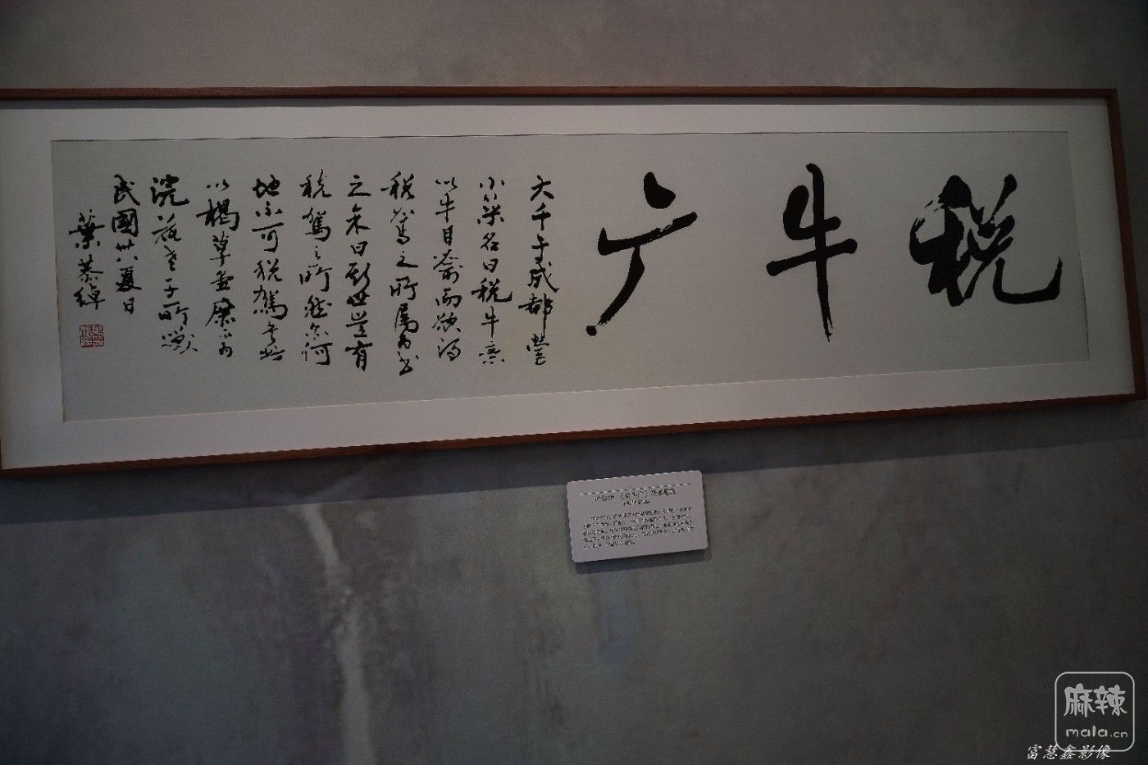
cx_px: 574
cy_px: 382
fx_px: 1020
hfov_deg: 58.7
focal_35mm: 32
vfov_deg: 41.1
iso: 100
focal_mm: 32
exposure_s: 1/80
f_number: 3.2
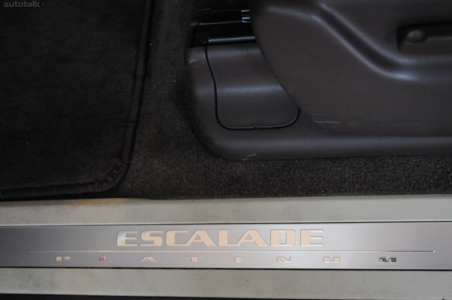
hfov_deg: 35.1
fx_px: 715
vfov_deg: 23.7
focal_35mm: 57
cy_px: 150
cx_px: 226
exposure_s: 1/100
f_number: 5
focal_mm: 38
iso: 2000
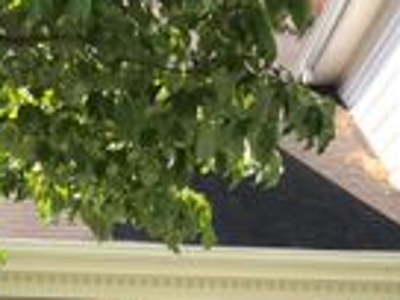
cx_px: 179
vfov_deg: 14.0
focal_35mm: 103
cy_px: 331
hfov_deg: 19.1
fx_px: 1190
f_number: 1.8
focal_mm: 3.99
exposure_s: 1/465
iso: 20
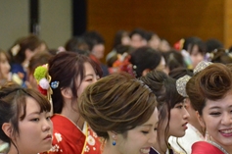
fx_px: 2952
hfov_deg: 4.5
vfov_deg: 3.0
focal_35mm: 459
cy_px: 125
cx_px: 202
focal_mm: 145
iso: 3200
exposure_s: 1/250
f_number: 5.6
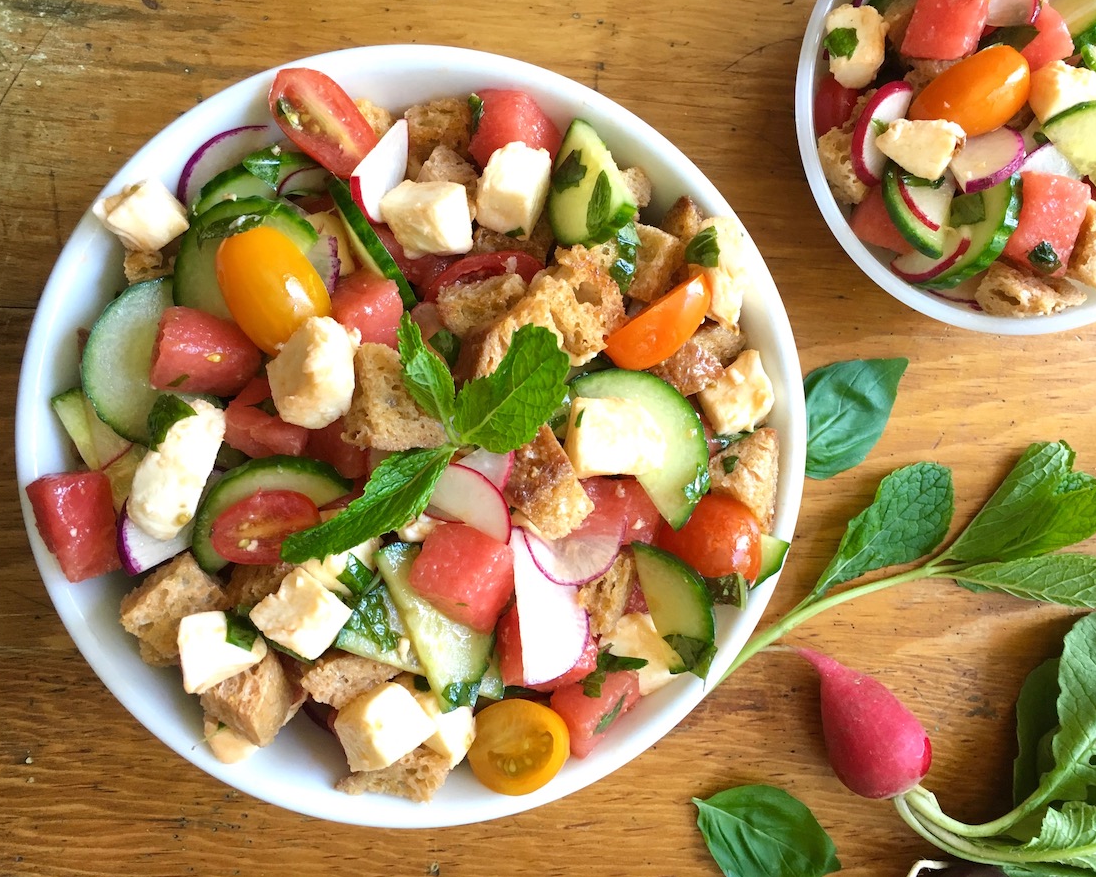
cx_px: 585
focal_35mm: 31
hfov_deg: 57.1
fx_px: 1006
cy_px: 429
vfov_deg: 47.1
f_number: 2.2
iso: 80
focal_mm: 4.15
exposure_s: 1/30
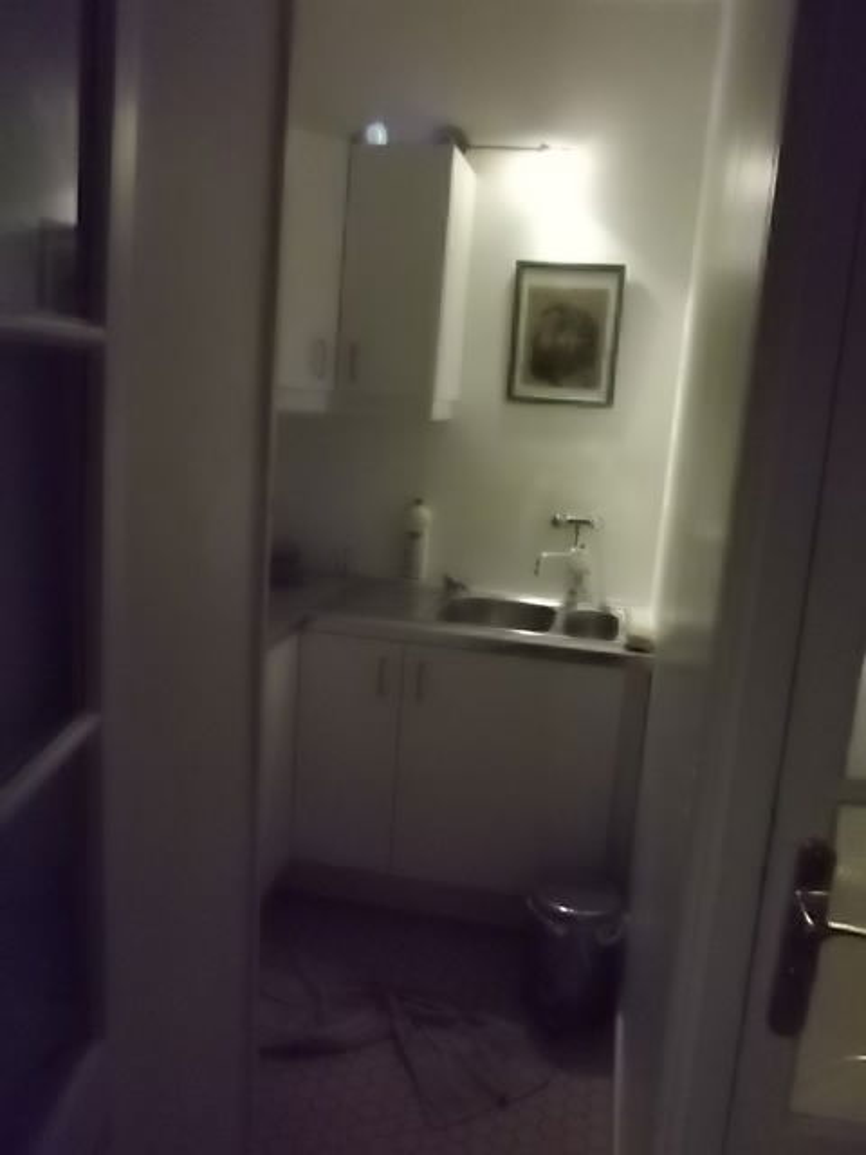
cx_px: 433
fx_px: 901
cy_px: 578
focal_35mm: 27
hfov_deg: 51.4
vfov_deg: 65.3
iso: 800
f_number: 3.2
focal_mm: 4.9
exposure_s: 1/30
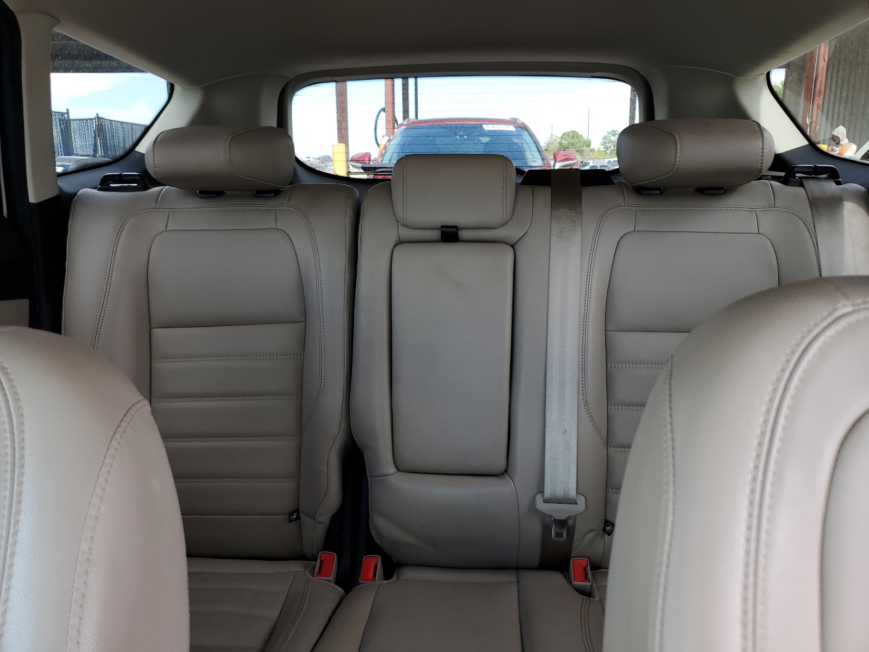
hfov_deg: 67.3
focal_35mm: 26
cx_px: 434
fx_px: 653
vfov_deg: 53.1
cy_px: 326
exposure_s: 1/175
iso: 50
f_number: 1.5
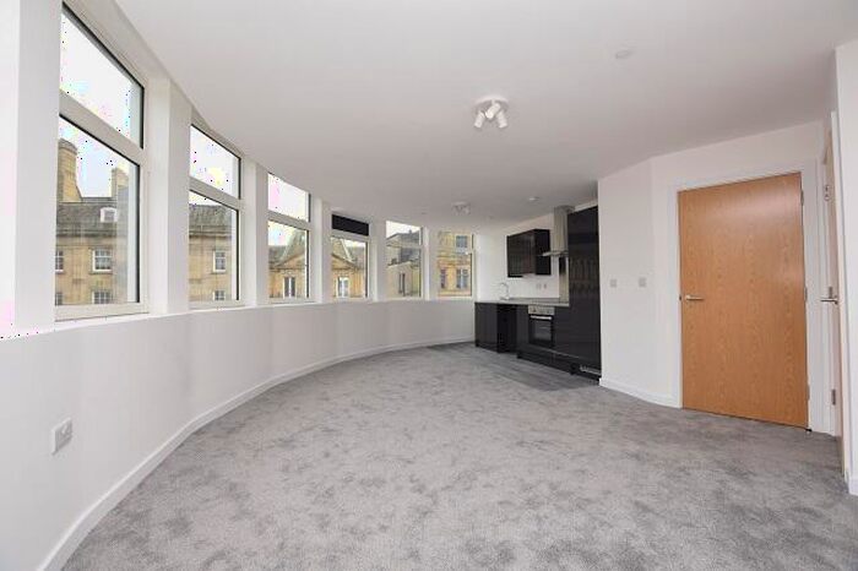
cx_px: 429
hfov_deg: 100.4
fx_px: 357
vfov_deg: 77.3
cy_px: 286
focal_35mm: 15
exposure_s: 1/125
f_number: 5.6
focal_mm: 10
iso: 110
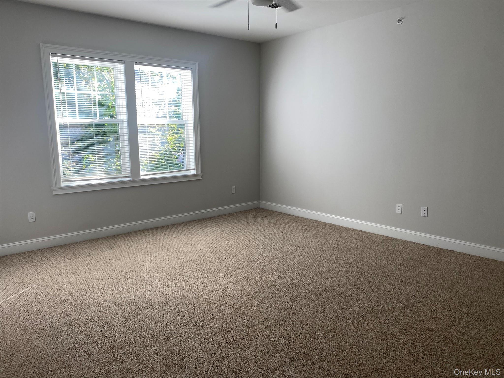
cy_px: 189
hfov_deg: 67.3
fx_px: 379
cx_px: 252
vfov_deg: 53.1
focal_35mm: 26
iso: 50
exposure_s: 1/120
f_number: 1.8
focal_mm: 4.25
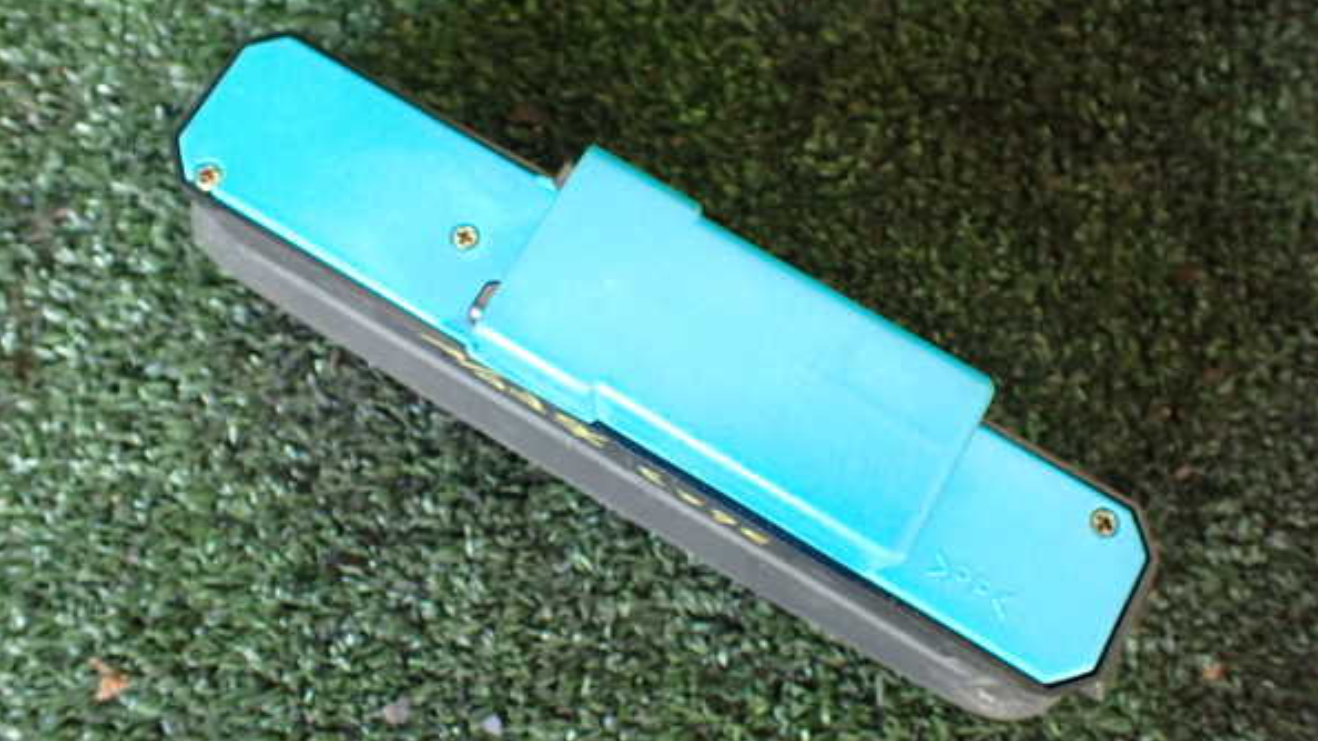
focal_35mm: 33
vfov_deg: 35.6
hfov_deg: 59.5
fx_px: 1153
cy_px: 317
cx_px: 661
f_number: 2.3
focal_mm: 5.4
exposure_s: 1/30
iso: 800
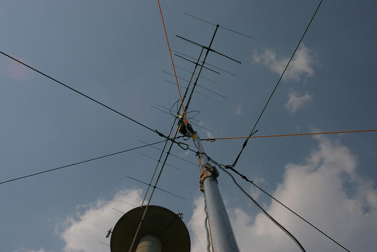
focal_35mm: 43
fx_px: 450
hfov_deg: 45.4
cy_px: 125
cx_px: 193
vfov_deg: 31.2
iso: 400
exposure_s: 1/2000
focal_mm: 28
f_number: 9.5
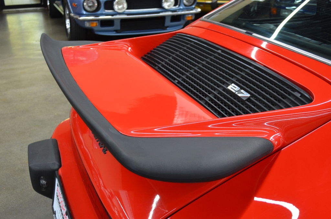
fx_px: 399
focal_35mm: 44
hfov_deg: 45.0
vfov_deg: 30.7
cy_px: 110
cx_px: 166
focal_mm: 29
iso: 800
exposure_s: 1/50
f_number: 4.5
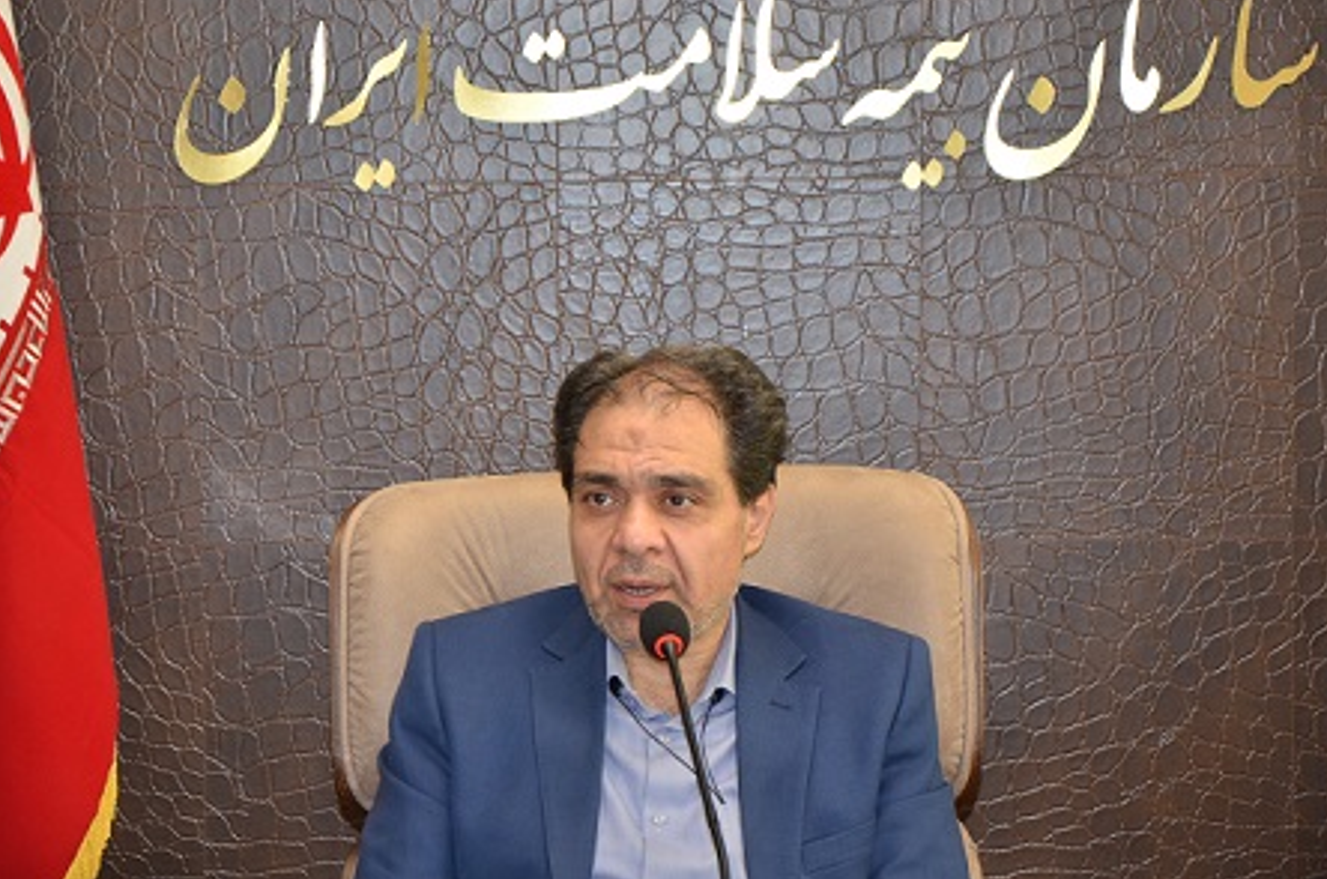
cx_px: 571
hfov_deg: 14.7
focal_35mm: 140
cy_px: 492
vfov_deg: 9.8
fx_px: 5149
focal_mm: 80
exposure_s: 1/60
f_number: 5.3
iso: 800
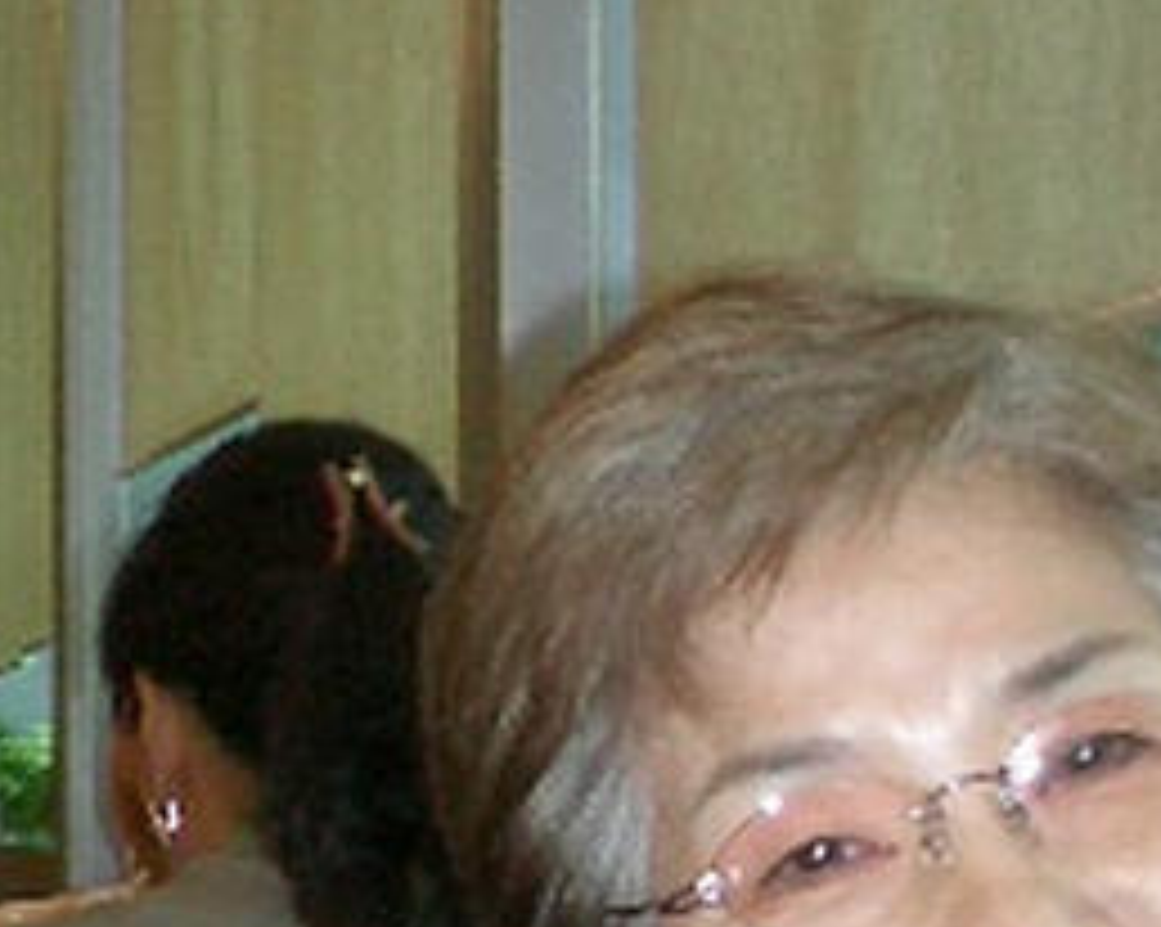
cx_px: 549
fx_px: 4807
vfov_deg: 10.8
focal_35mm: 140
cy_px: 1161
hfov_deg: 13.8
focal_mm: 5.6
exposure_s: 1/40
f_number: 3.5
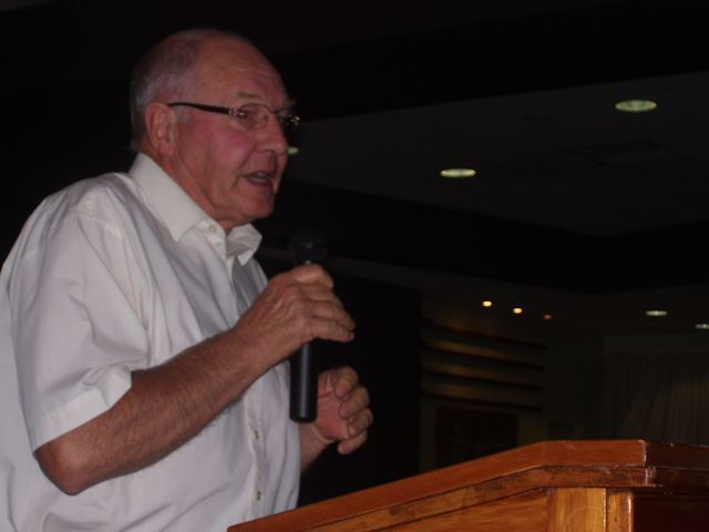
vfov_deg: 17.0
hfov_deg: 22.5
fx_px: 1782
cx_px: 354
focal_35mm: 87
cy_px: 266
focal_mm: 14.3
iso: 100
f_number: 4.3
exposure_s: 1/90
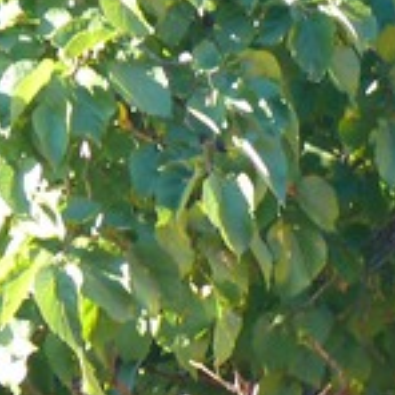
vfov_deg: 2.2
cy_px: 649
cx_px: 539
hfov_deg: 2.2
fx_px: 10186
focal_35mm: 789
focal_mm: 37.2
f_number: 3.6
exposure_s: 1/30
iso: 125
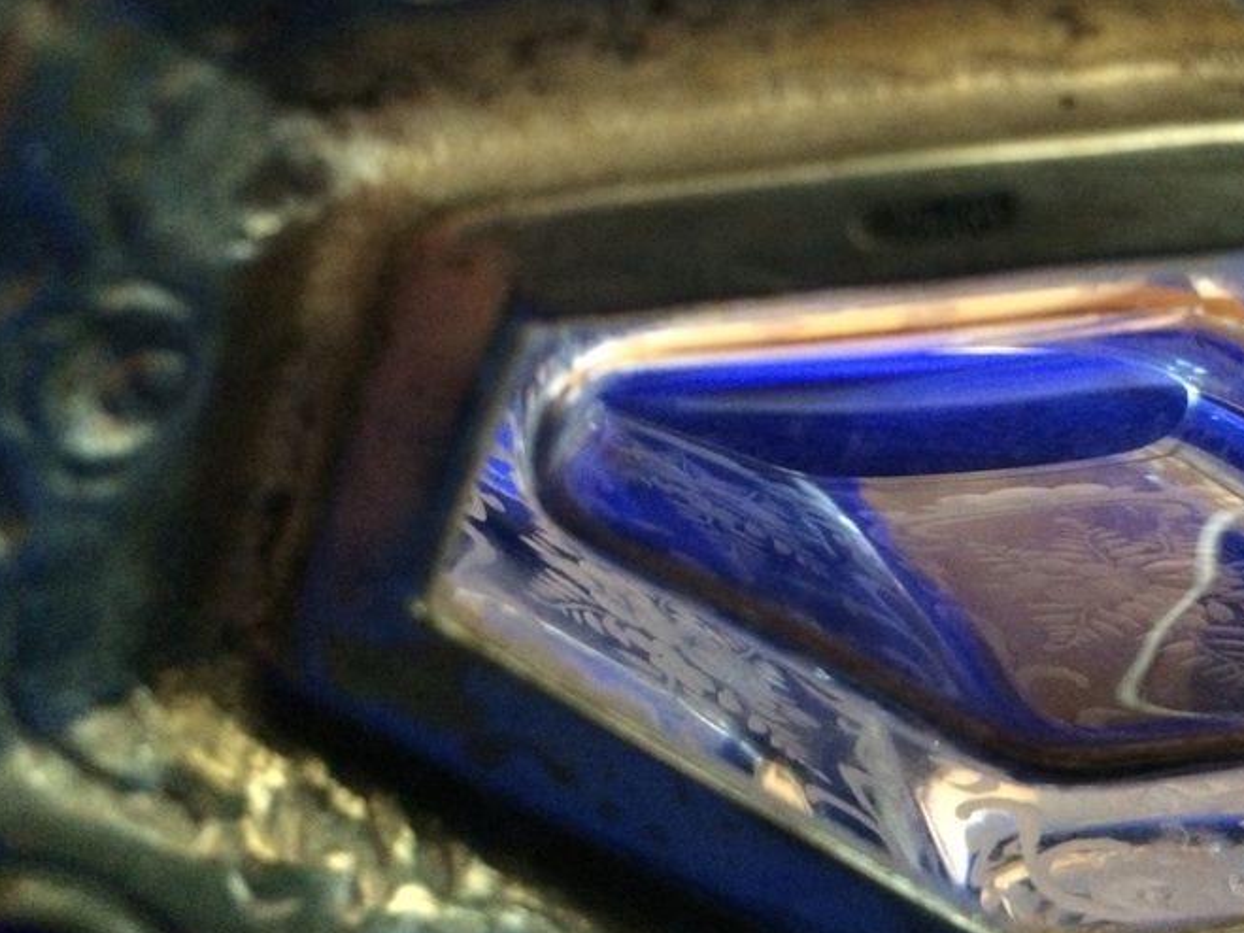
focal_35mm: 41
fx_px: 1473
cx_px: 838
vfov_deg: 34.8
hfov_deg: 45.0
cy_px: 320
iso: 500
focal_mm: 4.12
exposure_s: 1/15
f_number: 2.2
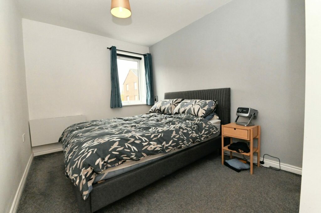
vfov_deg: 77.2
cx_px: 160
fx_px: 134
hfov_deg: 100.4
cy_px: 106
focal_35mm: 15
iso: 6400
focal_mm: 15
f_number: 10
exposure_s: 1/80
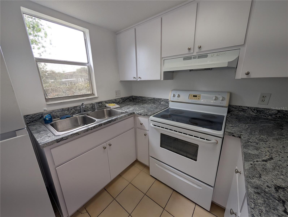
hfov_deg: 110.5
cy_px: 108
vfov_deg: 94.6
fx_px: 100
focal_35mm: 12
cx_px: 144
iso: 47
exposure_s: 1/164
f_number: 1.7
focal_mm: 2.02
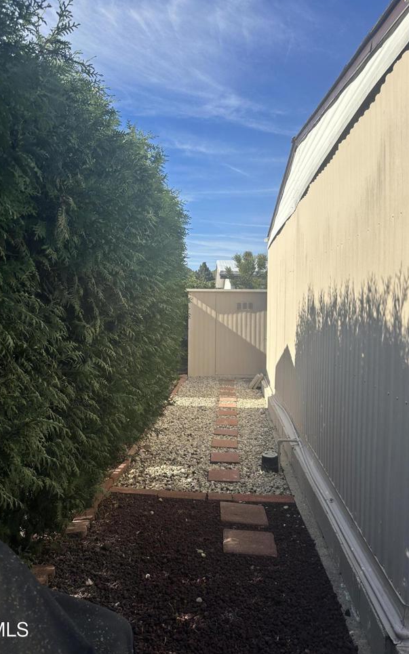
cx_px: 220
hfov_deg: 46.0
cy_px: 314
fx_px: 482
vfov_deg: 68.4
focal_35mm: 27
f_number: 1.78
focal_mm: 6.86
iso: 80
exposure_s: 1/4348
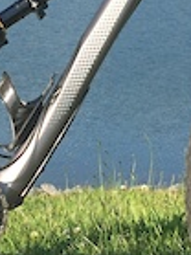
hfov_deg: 8.8
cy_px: 128
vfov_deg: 11.8
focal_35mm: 167
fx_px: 1230
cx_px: 2
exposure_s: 1/898
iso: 32
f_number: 2.2
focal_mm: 4.15
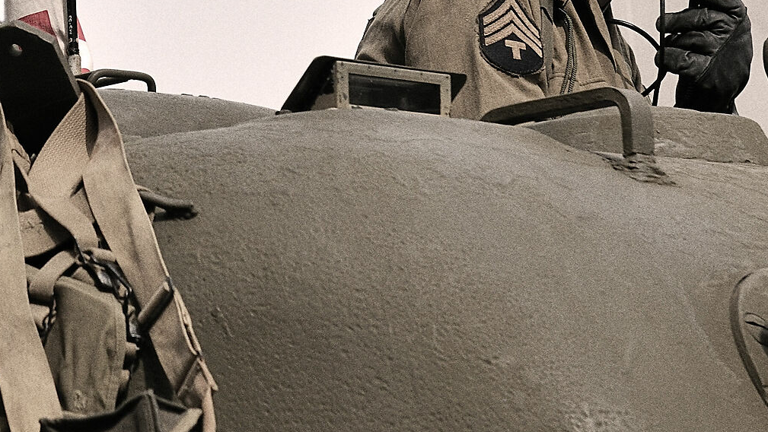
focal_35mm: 224
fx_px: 4562
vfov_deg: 5.4
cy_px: -80
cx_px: -16
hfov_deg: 9.5
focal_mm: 60
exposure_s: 1/1250
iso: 200
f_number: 5.6
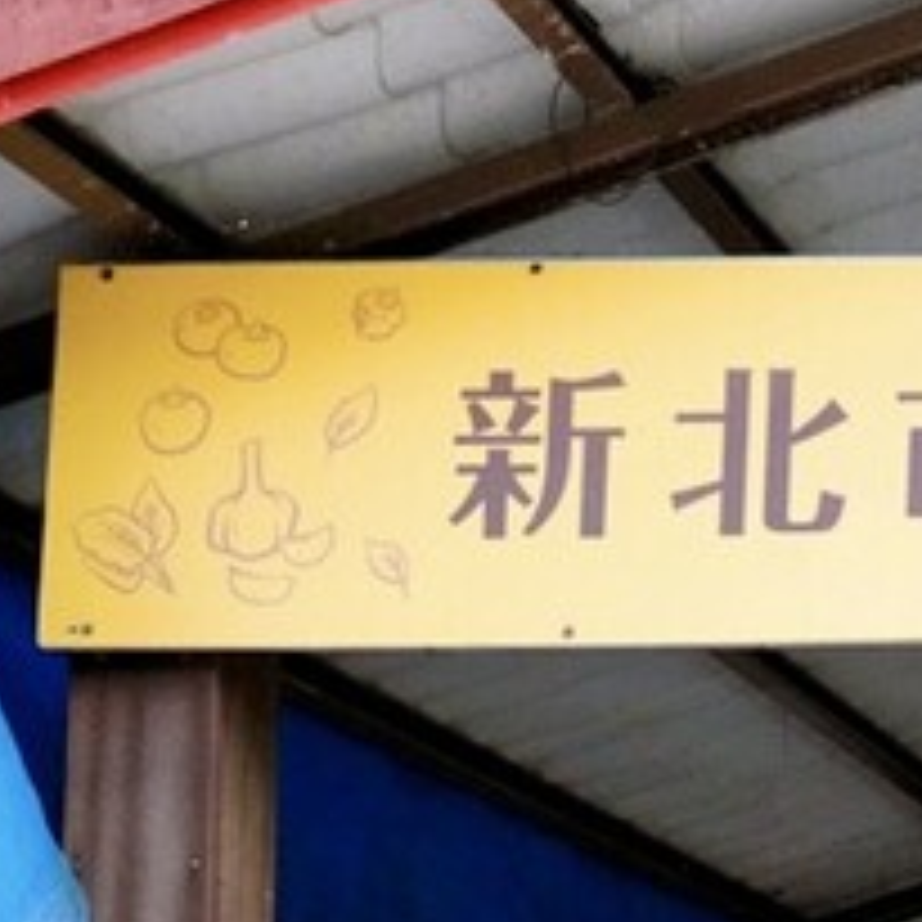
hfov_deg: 13.2
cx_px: 1628
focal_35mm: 120
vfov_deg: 14.0
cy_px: 1151
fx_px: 3616
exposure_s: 1/1600
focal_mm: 34
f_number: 8
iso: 6400
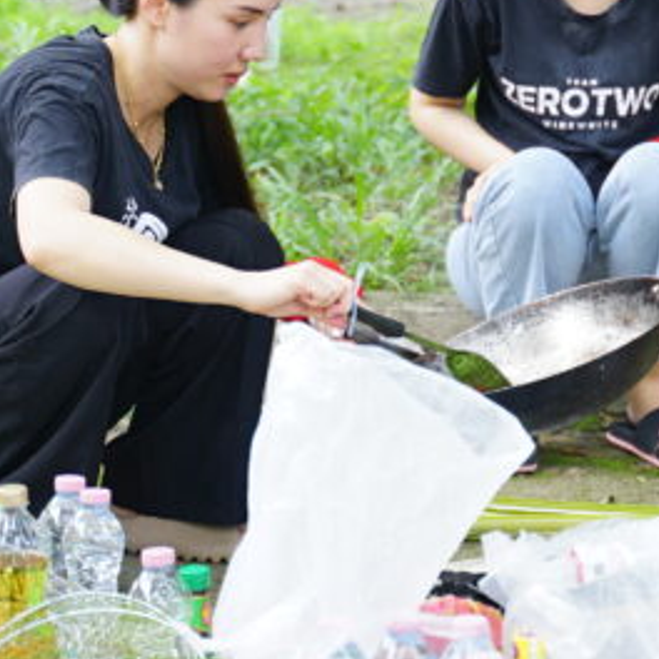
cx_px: 637
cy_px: 216
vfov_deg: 10.4
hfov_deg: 10.3
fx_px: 3618
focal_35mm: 168
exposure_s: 1/160
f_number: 2.8
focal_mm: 51
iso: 200
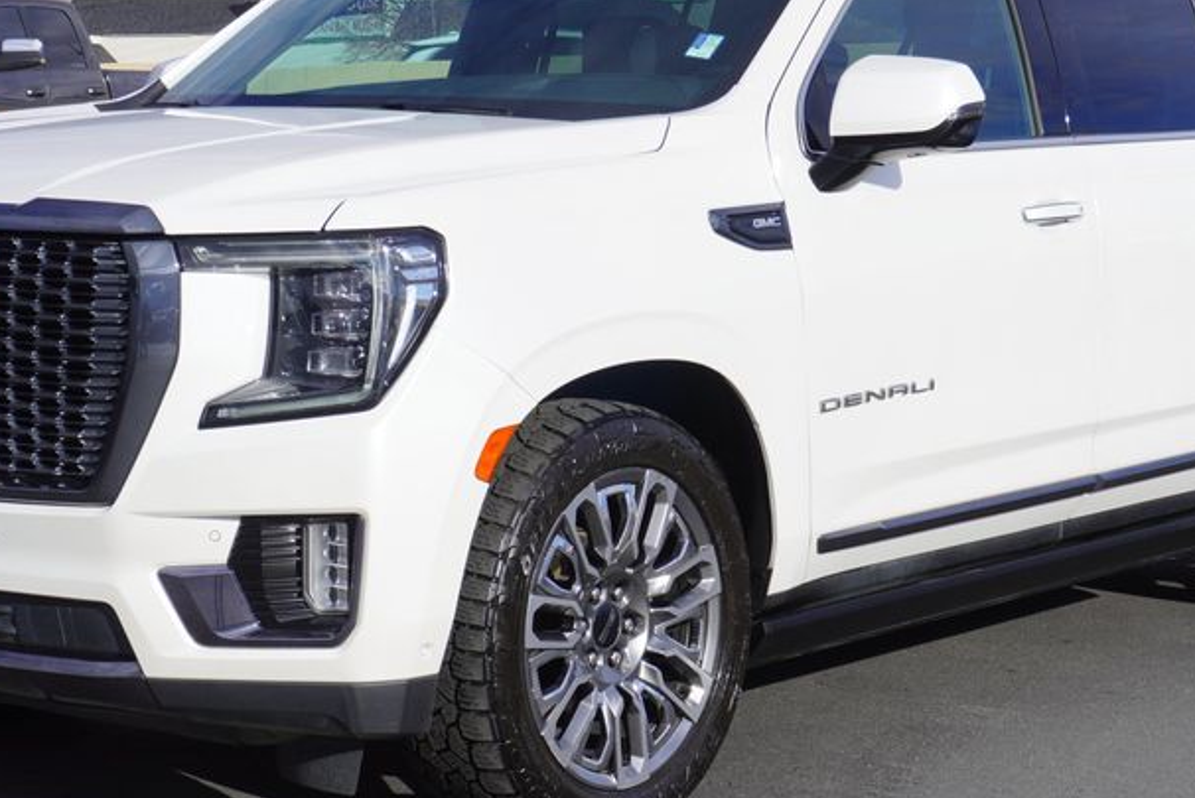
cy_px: 353
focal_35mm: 94
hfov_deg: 21.7
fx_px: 3117
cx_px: 607
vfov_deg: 14.6
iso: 100
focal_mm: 37
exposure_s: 1/200
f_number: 11
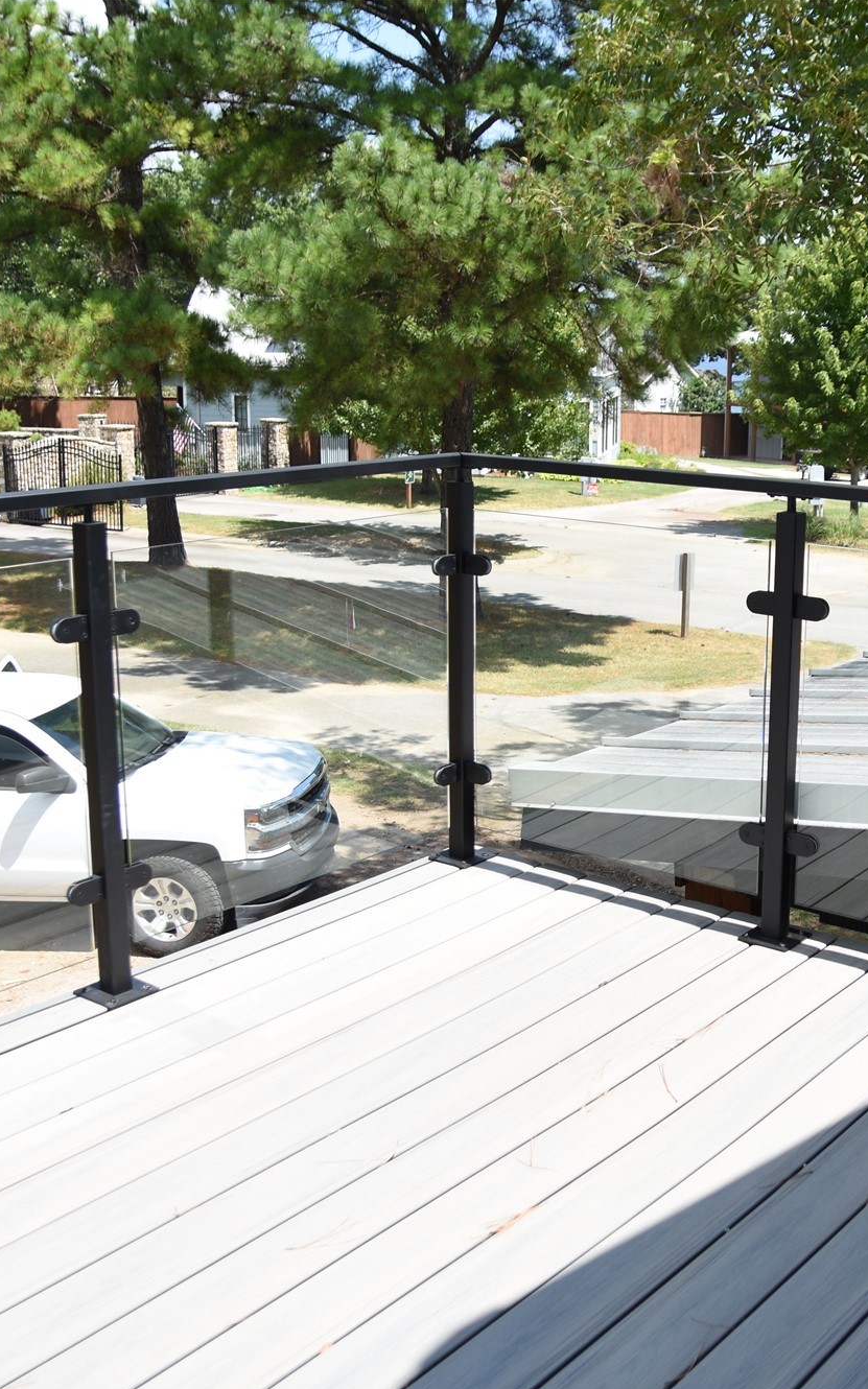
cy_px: 705
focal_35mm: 40
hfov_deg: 31.4
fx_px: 1506
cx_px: 675
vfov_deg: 49.5
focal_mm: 17
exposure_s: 1/800
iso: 100
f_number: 3.2
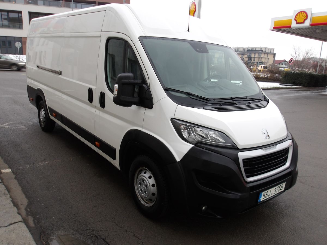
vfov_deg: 51.4
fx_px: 255
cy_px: 122
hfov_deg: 65.3
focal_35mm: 27
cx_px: 164
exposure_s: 1/30
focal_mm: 4.9
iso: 130
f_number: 3
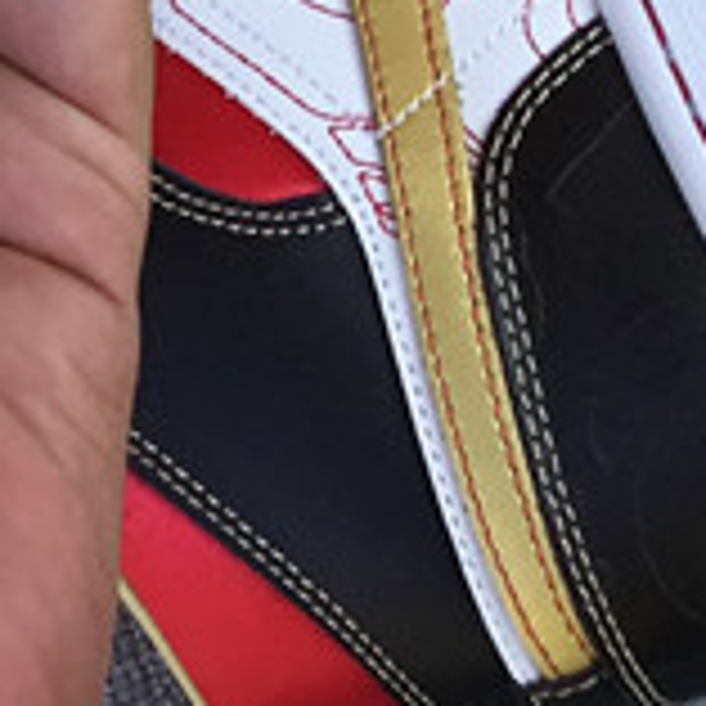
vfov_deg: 10.2
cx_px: -724
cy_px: -771
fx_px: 3623
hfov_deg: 10.2
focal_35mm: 157
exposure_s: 1/337
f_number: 2.4
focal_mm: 3.3
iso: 25
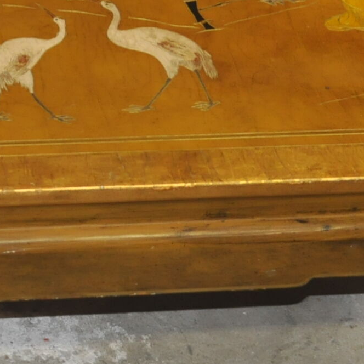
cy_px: 85
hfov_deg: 11.6
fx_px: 1761
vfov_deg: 11.8
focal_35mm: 148
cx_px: -35
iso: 800
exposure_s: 1/60
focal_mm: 24
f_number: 4
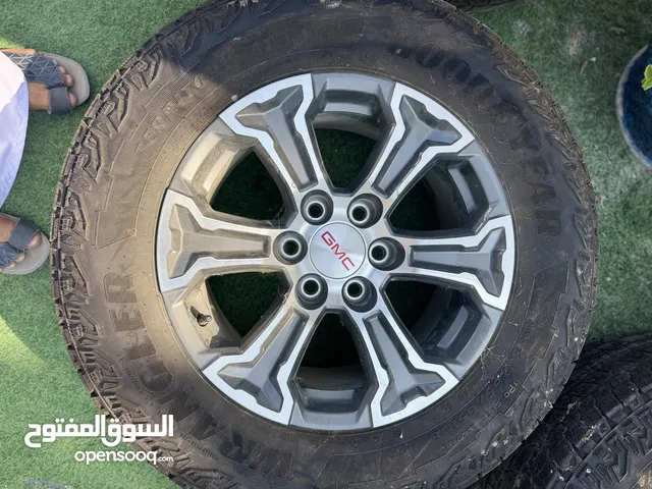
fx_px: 452
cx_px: 326
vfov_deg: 56.8
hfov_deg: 71.6
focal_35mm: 24
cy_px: 244
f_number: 1.78
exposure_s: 1/1678
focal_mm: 6.76
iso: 80
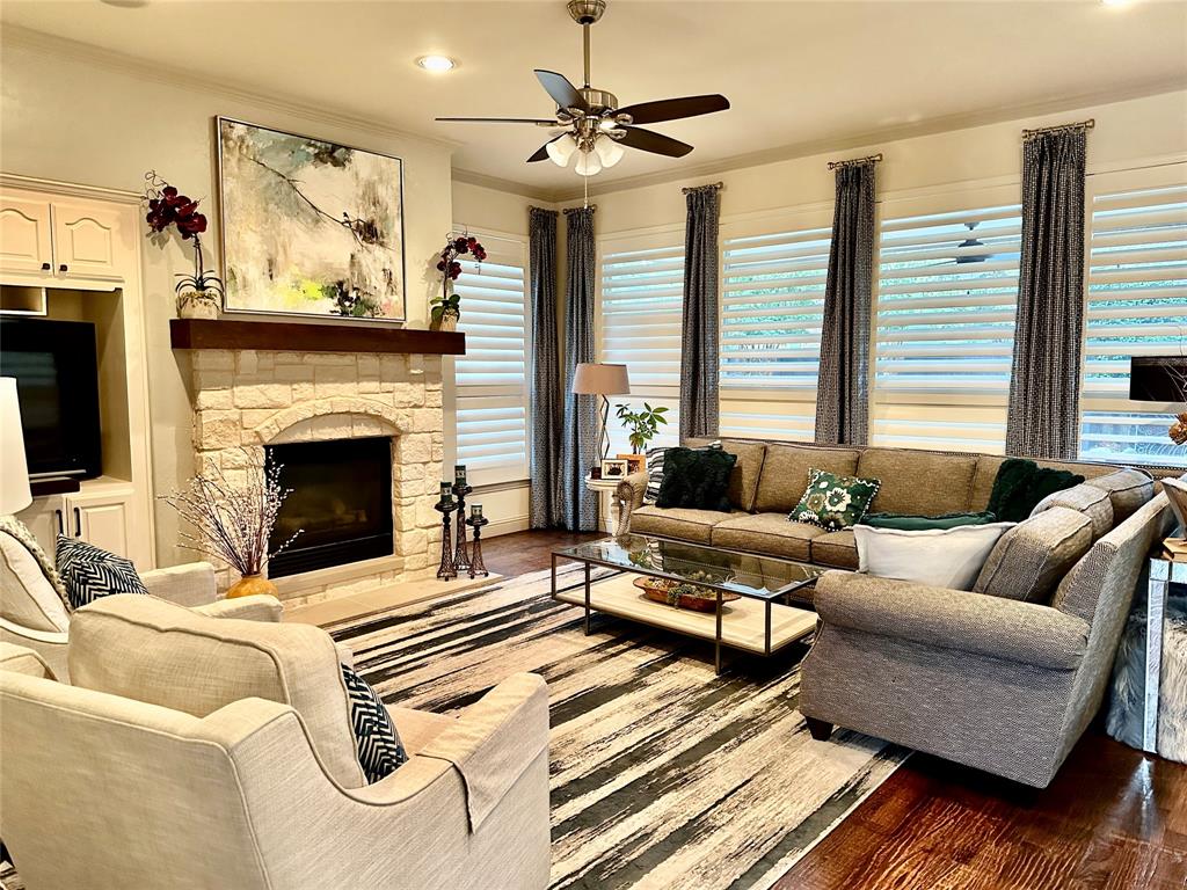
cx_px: 594
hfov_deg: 71.6
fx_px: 823
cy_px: 445
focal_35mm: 24
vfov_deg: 56.8
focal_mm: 6.86
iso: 800
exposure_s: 1/60
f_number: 1.78
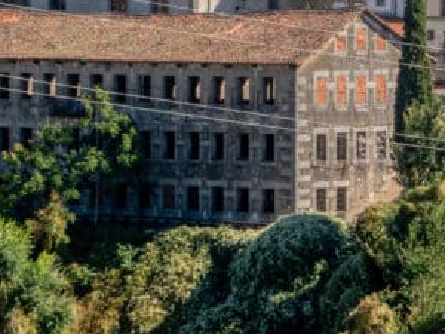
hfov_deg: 5.1
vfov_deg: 3.8
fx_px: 5026
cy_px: -154
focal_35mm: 391
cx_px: 169
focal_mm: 43.5
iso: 125
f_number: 8
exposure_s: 1/160
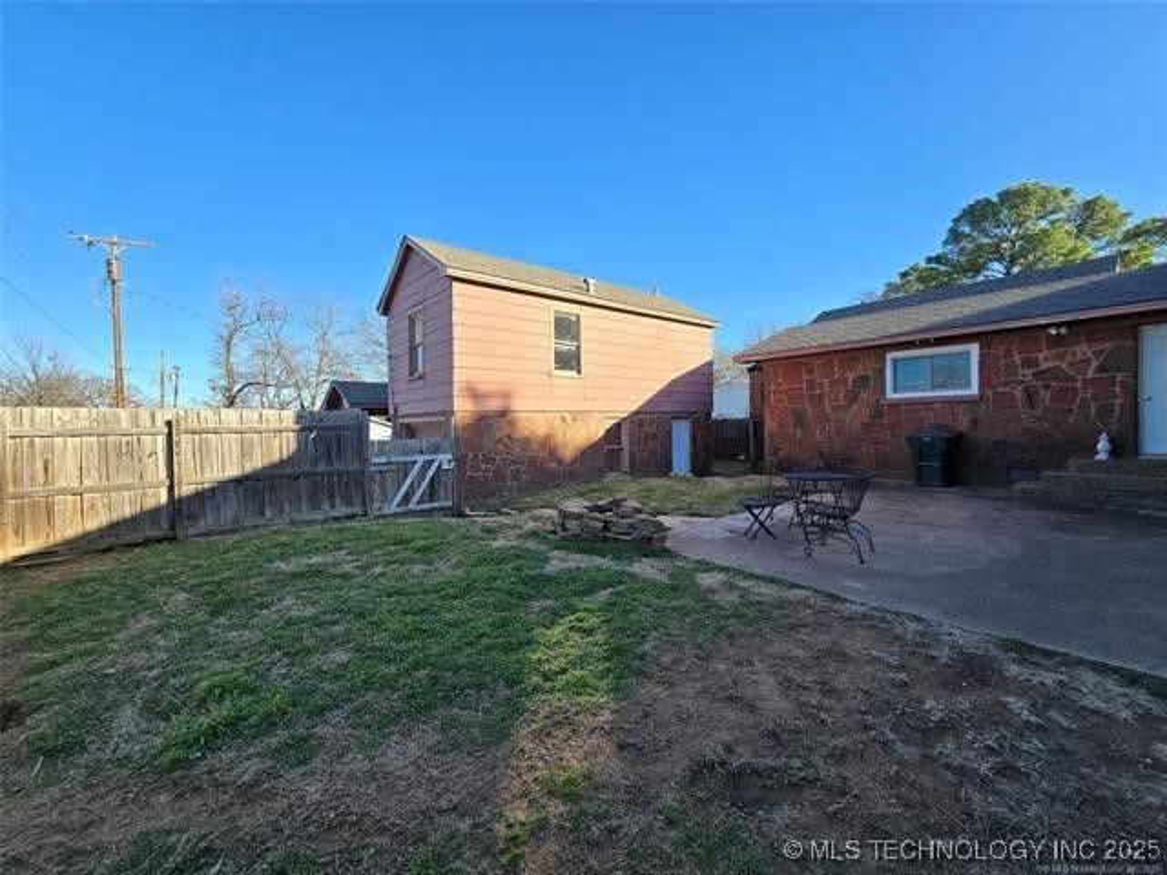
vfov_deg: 89.9
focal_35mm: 13
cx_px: 584
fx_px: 438
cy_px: 438
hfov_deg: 106.2
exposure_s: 1/902
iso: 50
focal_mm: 2.2
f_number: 2.2
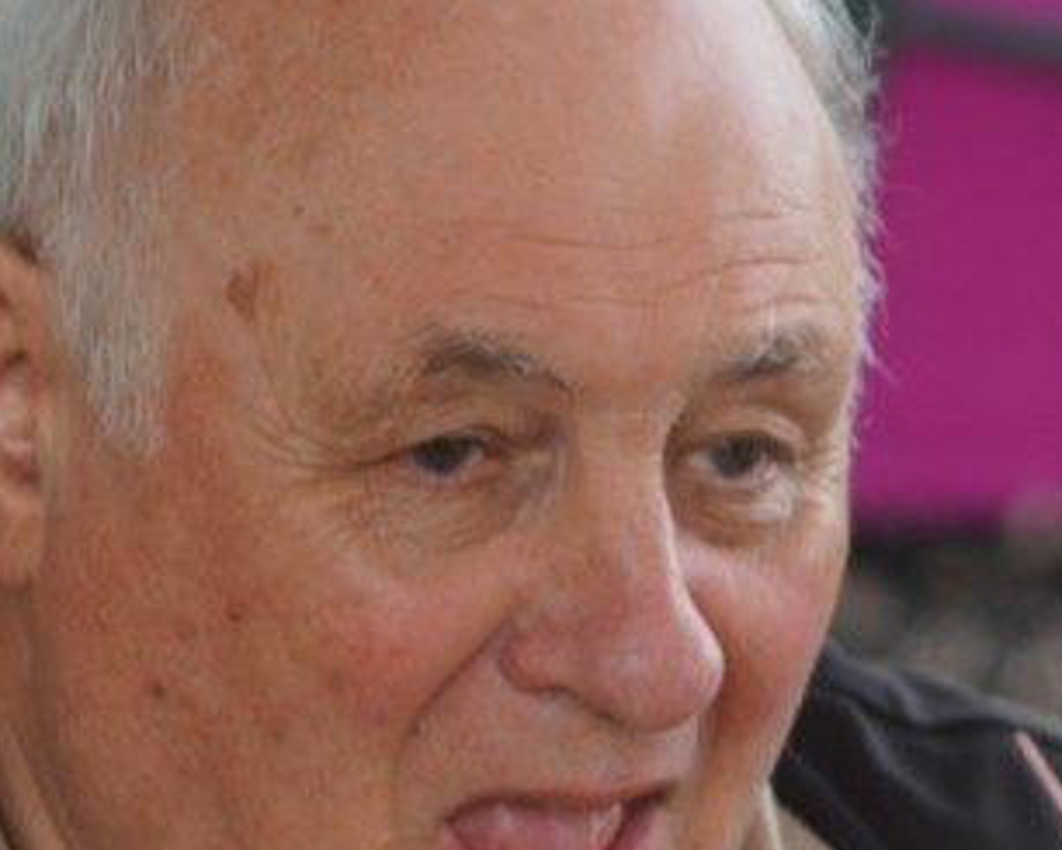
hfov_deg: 3.2
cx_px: 722
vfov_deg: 2.5
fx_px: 19242
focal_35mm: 612
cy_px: 482
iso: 160
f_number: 4
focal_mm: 130
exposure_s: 1/200
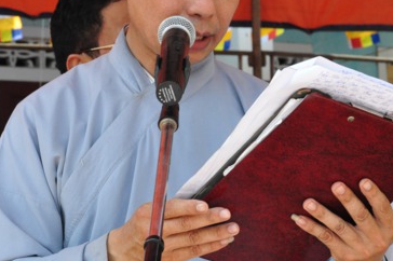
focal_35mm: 166
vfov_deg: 8.2
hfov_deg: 12.4
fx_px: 1810
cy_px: 81
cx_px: 153
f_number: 13
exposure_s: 1/800
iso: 1600
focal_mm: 62
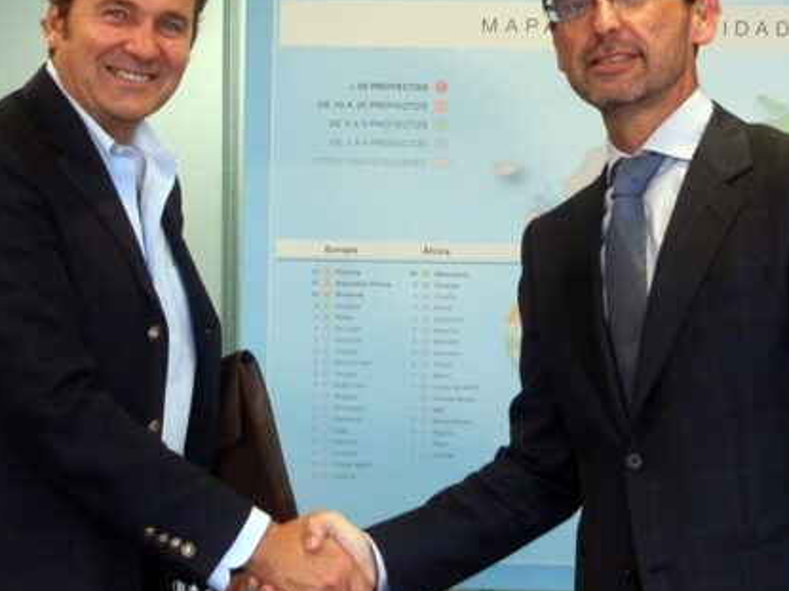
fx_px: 1982
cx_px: 449
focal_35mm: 87
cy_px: 129
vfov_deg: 16.8
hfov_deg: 22.5
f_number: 3.5
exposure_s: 1/40
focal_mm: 8.51
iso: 200
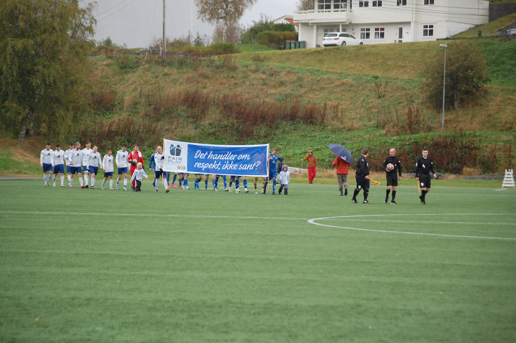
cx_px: 258
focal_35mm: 129
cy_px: 172
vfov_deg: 10.6
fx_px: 1847
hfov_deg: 15.9
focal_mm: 86
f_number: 4.5
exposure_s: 1/200
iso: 800
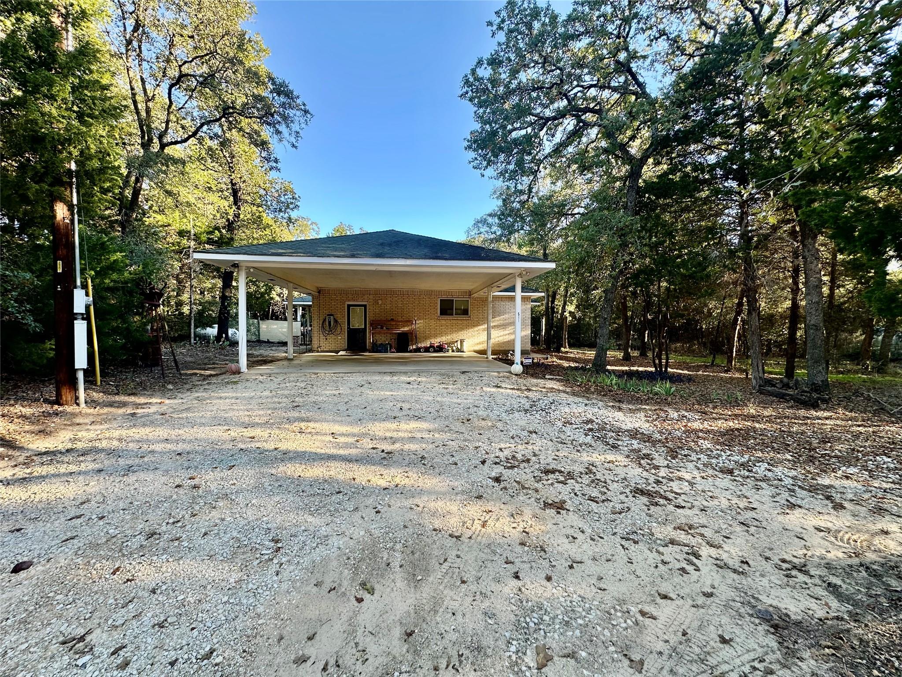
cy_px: 338
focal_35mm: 14
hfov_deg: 102.1
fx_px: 365
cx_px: 451
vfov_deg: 85.7
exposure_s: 1/119
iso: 40
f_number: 2.2
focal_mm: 2.22
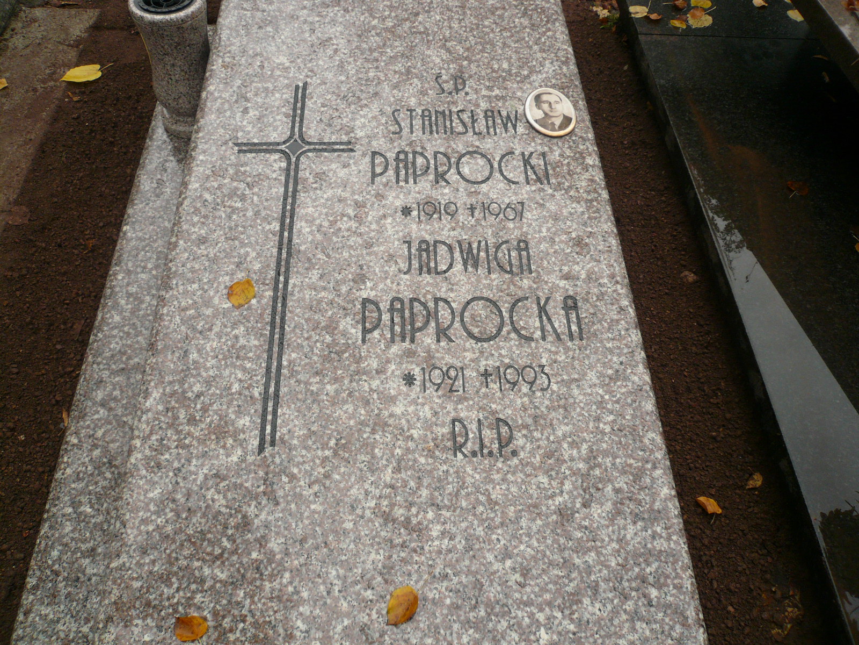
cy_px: 322
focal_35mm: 28
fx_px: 695
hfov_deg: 63.4
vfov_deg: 49.7
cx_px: 430
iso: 100
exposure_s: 1/250
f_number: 2.8
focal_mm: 4.6
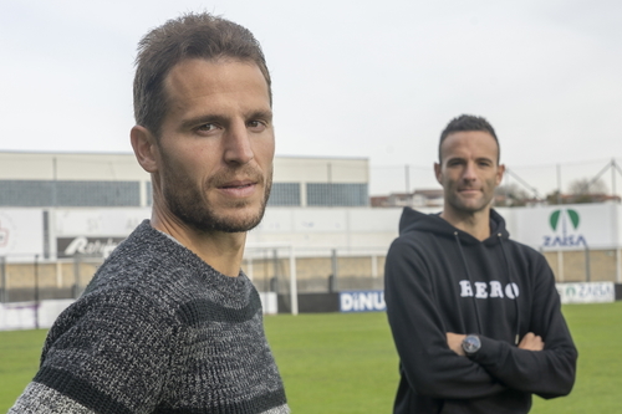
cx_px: 361
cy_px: 225
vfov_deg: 14.7
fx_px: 1606
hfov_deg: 21.9
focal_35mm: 93
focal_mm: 64
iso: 100
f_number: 10
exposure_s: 1/60
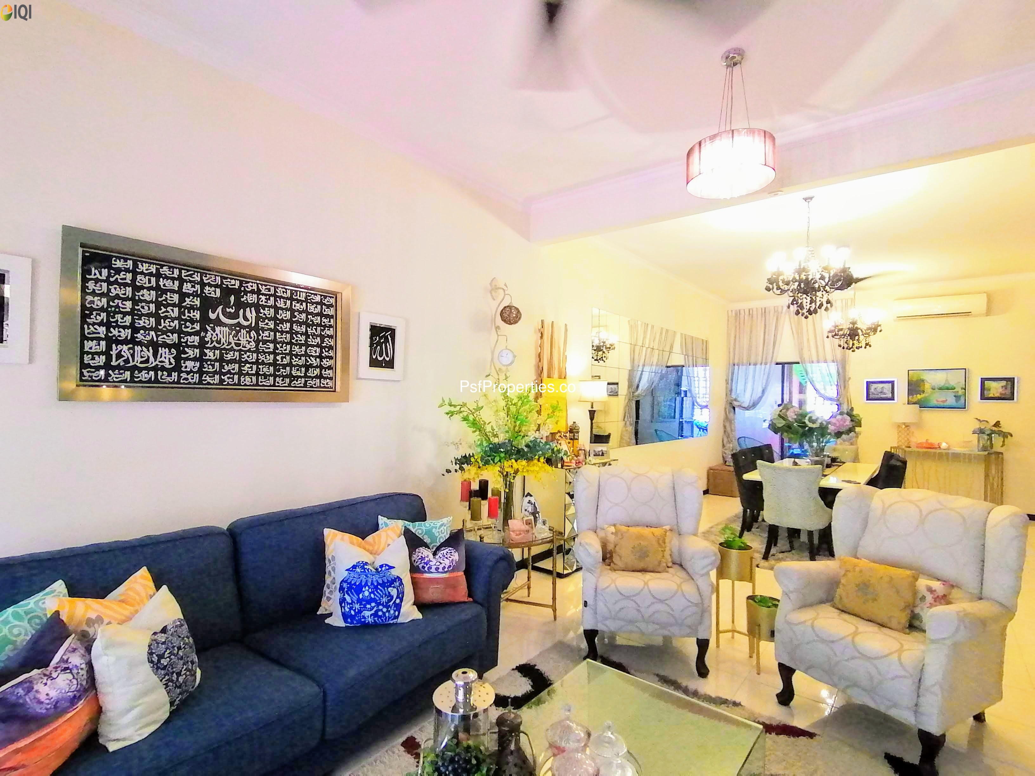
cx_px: 518
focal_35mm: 17
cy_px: 388
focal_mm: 1.78
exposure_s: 1/33.3
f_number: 2.4
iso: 200
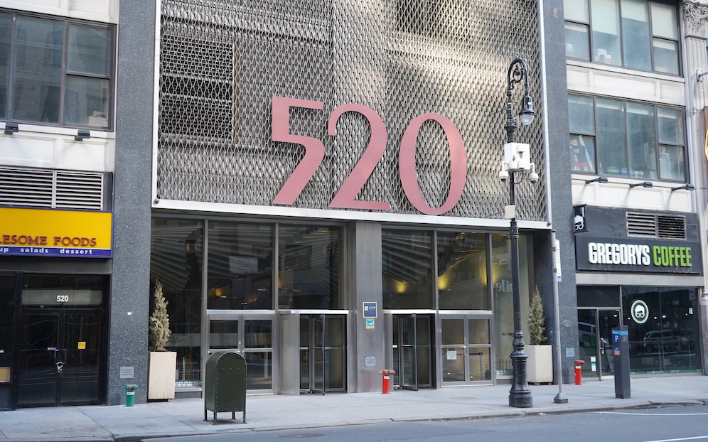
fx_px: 830
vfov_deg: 29.8
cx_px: 355
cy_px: 208
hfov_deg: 46.2
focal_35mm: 43
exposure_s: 1/160
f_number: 4.5
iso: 800
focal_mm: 42
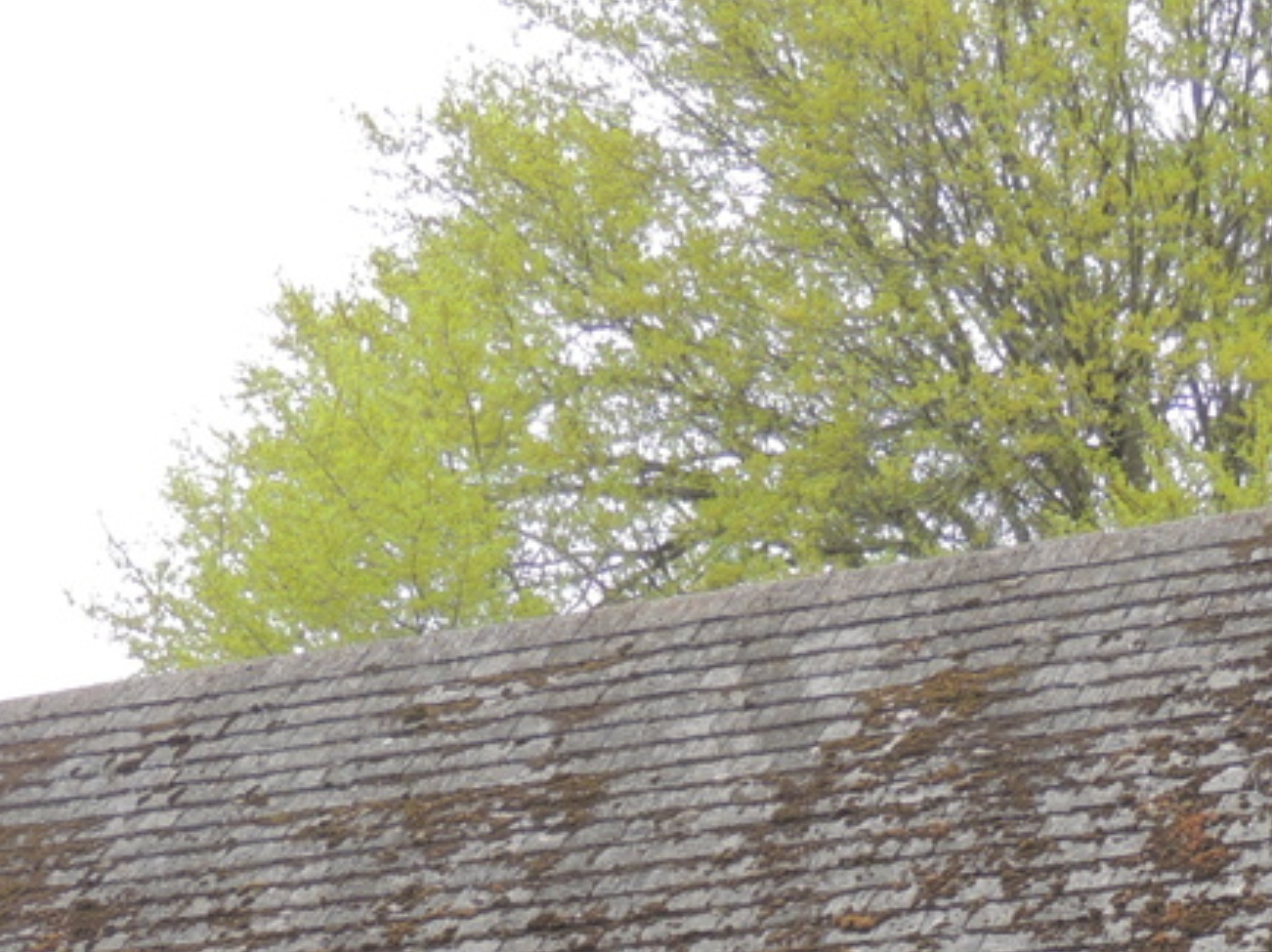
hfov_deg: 16.7
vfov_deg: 12.2
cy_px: 1236
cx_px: 783
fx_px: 4334
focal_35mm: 118
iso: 100
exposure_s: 1/250
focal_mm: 7.1
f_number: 3.3
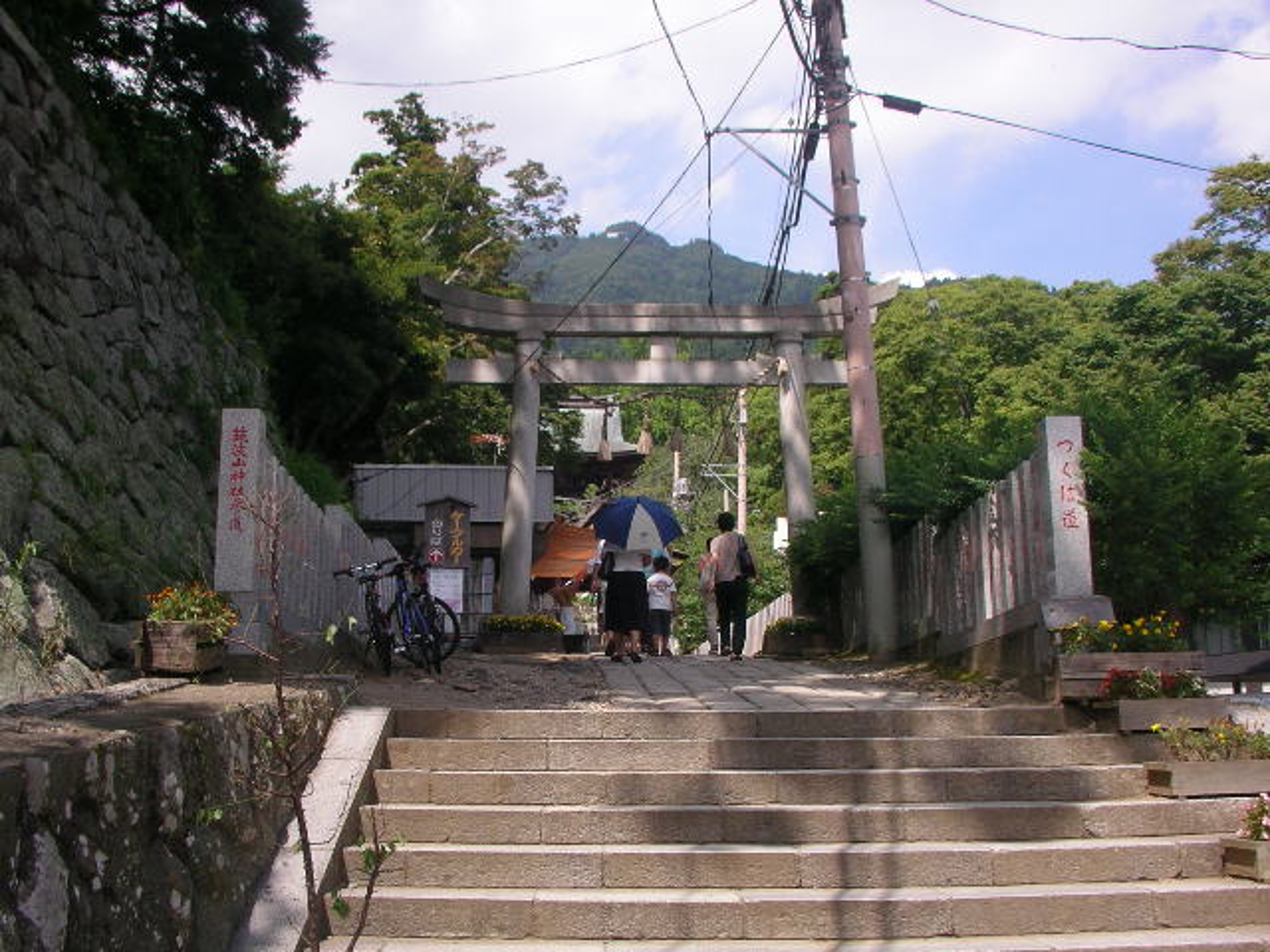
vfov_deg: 38.7
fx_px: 1357
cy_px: 476
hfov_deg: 50.1
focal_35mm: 37
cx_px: 635
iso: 50
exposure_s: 1/160
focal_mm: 5.7
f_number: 2.8
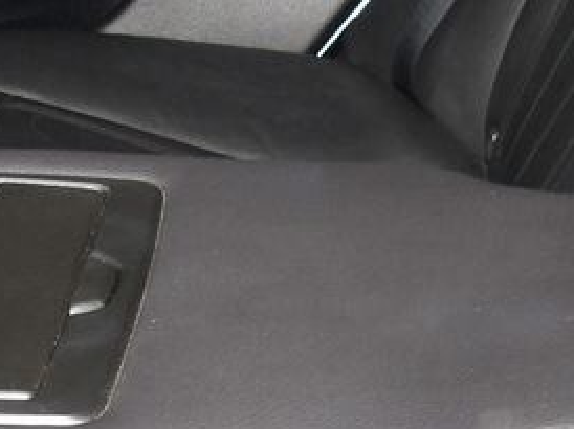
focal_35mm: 101
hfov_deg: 19.5
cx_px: 256
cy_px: 433
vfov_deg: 14.4
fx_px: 1673
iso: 200
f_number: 3
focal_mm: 4.9
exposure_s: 1/15
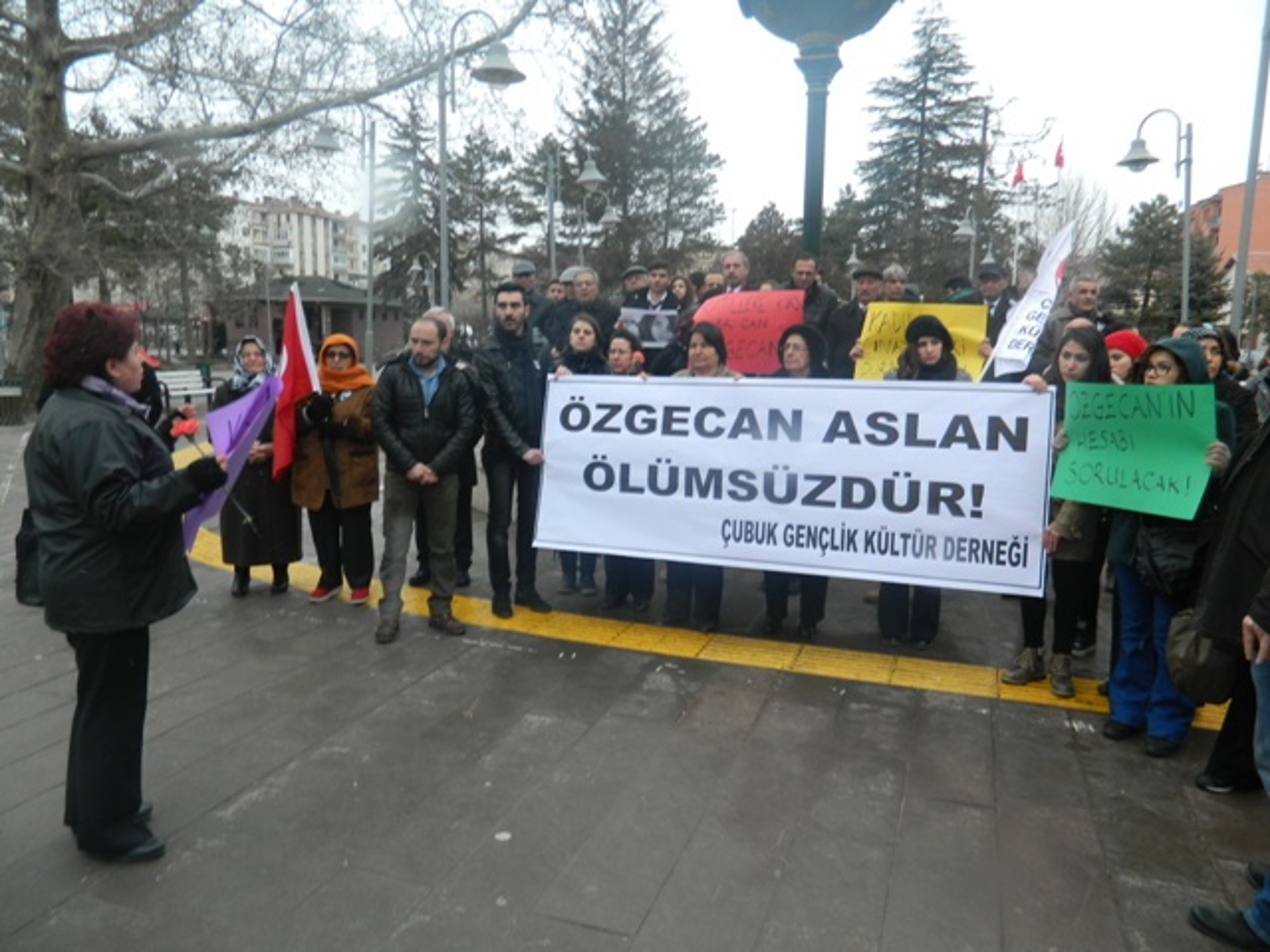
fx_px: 917
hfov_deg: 69.4
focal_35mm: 25
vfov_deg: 54.9
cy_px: 476
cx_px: 635
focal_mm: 4.5
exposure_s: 1/50
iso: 80
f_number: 3.1
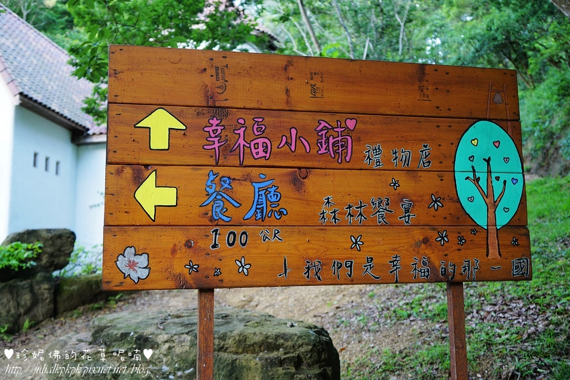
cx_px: 285
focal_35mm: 38
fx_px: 594
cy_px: 190
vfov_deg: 35.5
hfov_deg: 51.3
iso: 160
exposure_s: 1/60
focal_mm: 25
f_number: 4
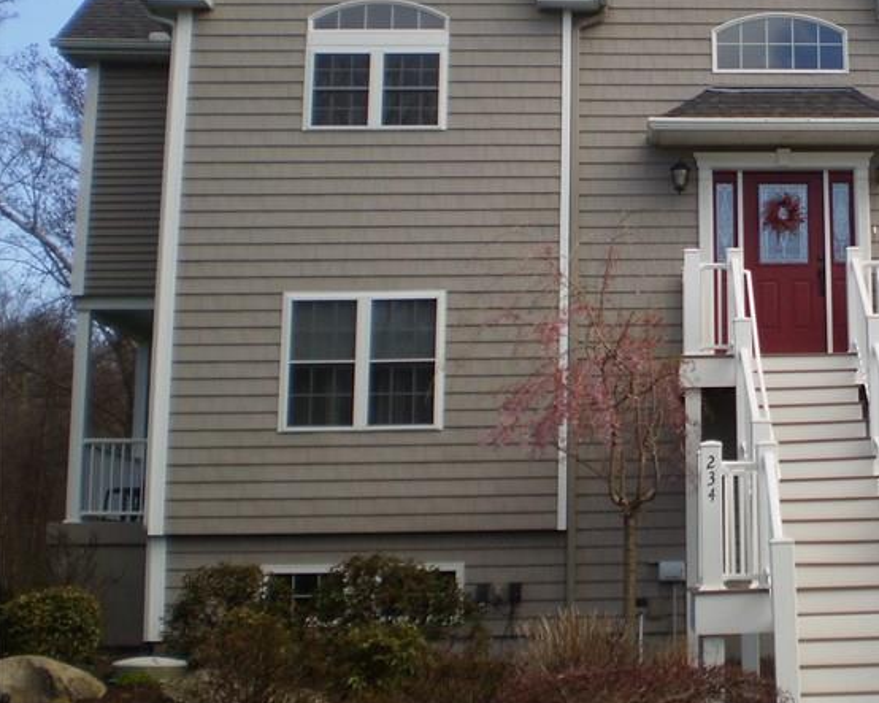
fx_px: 1691
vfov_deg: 23.3
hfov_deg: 28.0
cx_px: 808
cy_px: 195
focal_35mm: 65
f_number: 3.1
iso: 64
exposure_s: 1/640
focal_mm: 6.3
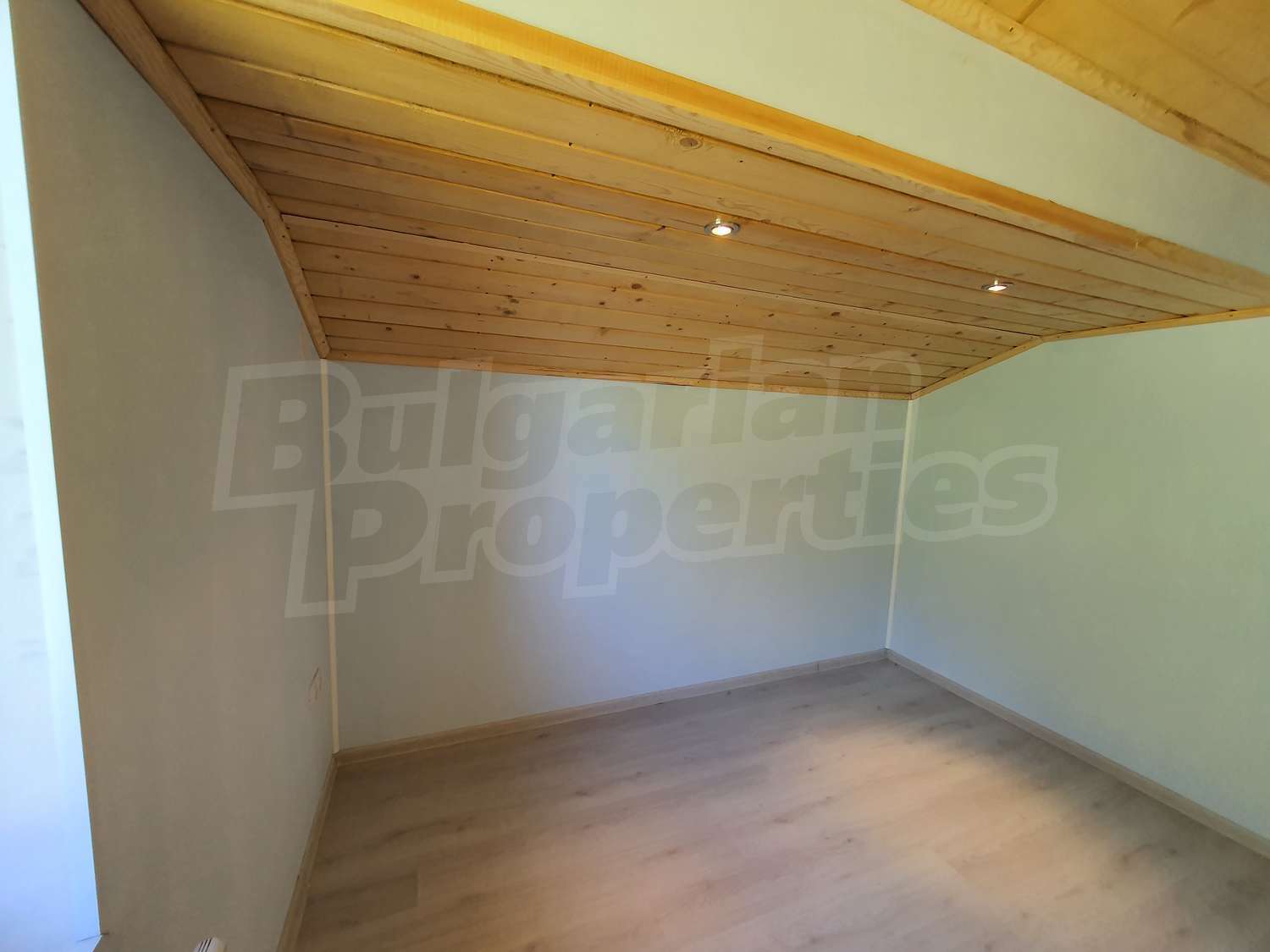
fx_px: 477
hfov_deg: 106.2
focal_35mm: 13
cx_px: 635
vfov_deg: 89.9
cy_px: 476
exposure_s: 1/50
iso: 125
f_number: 2.2
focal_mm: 1.8
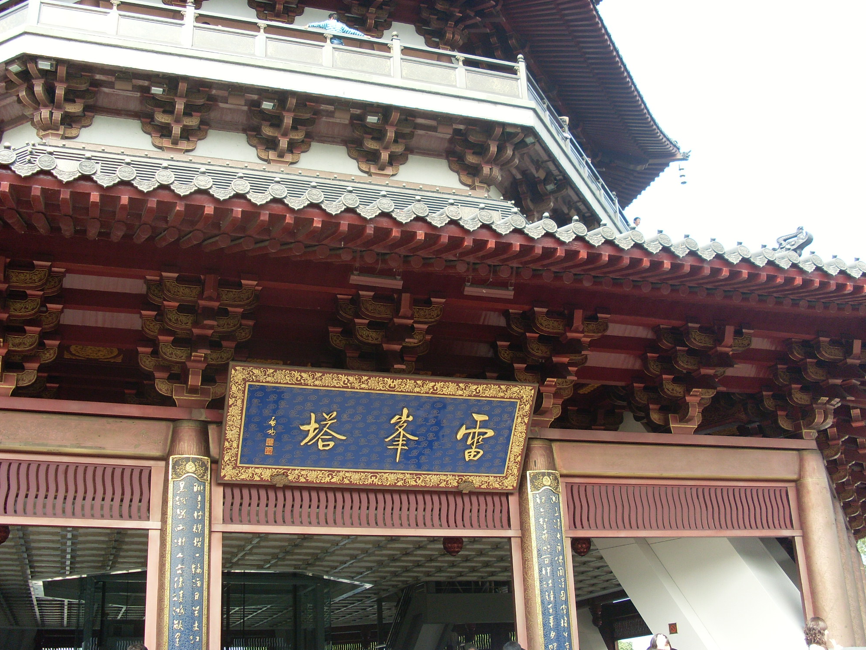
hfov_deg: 47.9
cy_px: 329
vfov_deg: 36.8
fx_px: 976
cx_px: 425
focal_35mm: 39
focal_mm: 6.3
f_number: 3
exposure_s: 1/250
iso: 80
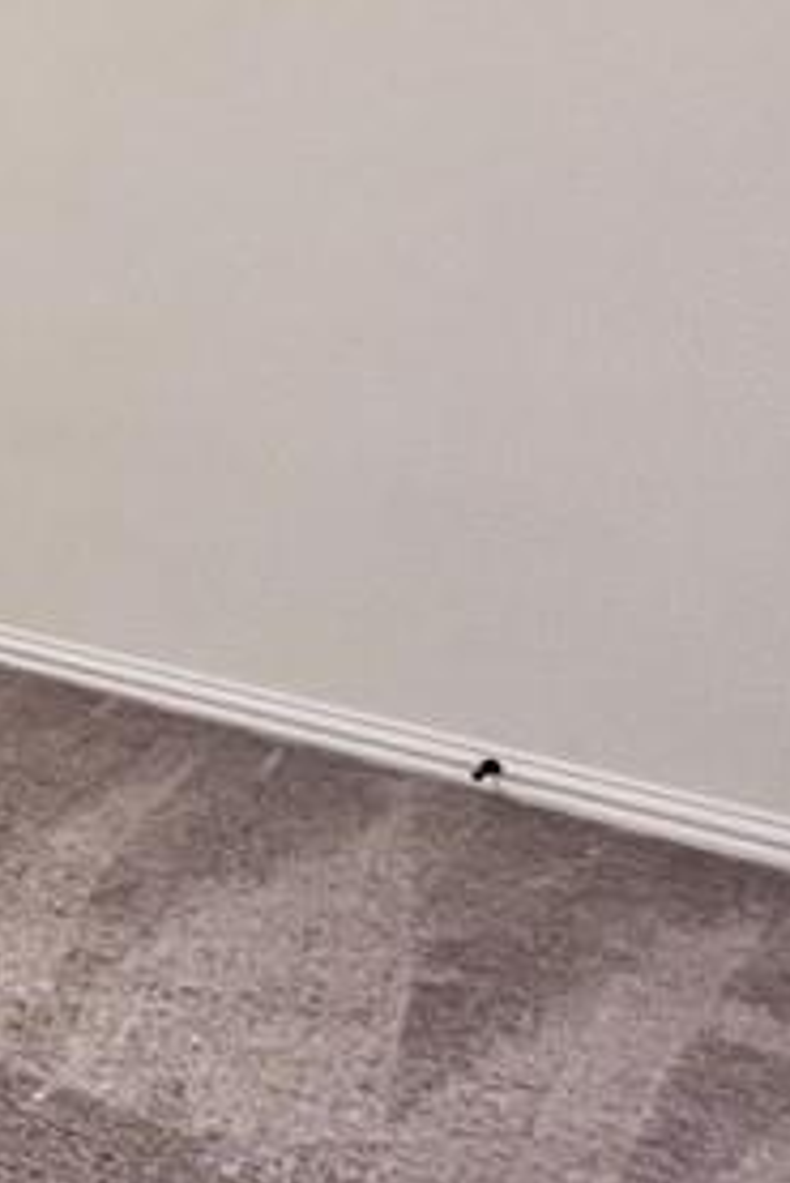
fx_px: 1644
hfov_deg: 14.5
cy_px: 303
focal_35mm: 50
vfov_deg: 38.6
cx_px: -1174
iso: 160
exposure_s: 1/60
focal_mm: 1.57
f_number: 1.8
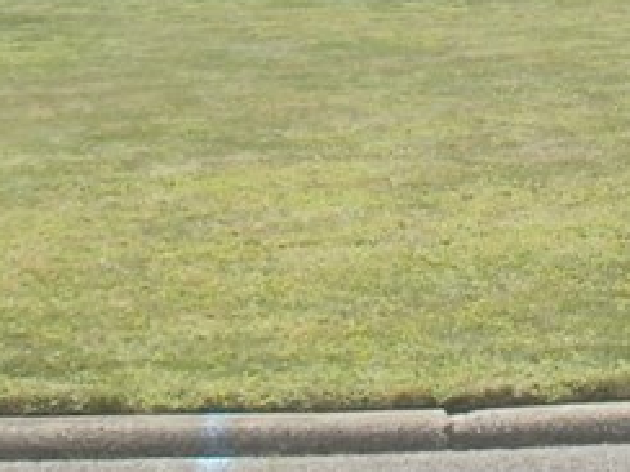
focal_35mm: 130
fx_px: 2366
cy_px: -144
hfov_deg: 15.0
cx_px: 596
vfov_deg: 11.1
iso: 100
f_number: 8.5
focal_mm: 5.45
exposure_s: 1/125
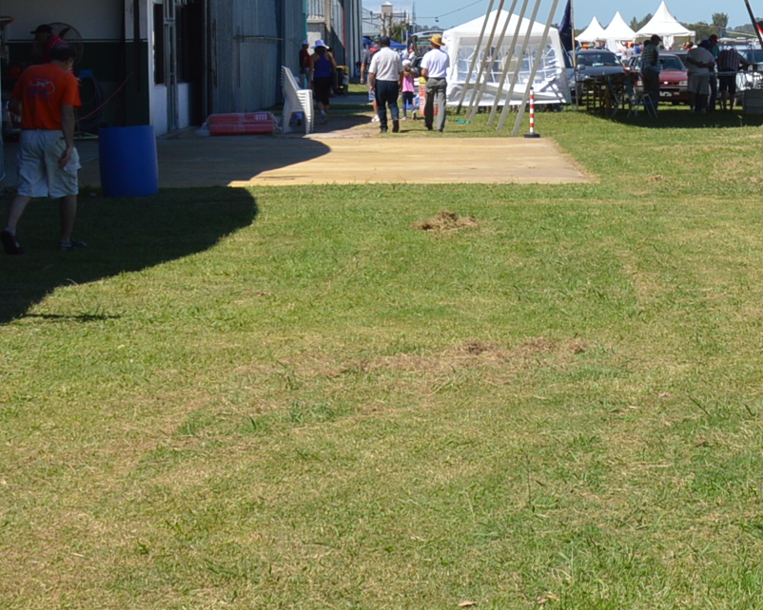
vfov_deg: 13.2
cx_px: 868
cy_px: 105
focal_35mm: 116
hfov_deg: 16.0
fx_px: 2620
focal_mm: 22
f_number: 8
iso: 100
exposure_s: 1/250
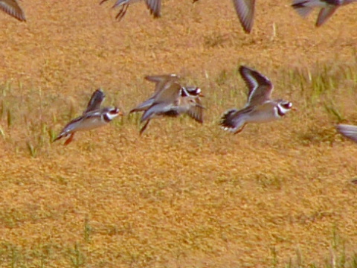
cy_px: 134
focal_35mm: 432
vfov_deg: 3.4
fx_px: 4455
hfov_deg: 4.6
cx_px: 178
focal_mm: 72
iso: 50
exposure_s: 1/500
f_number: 4.6
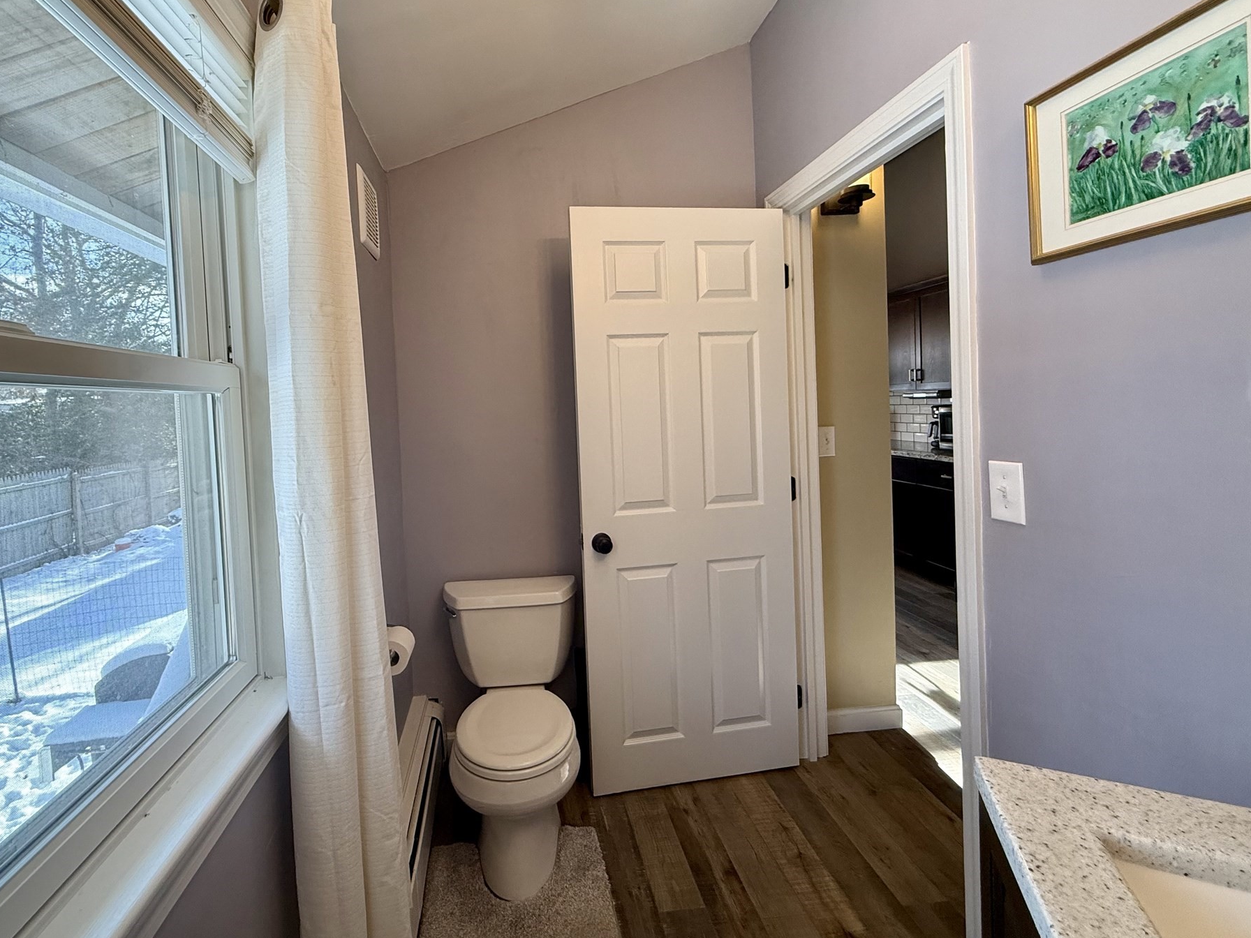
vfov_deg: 77.9
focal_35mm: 16
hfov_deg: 94.0
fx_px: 578
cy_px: 422
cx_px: 542
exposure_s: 1/120
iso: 200
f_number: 2.2
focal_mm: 2.22
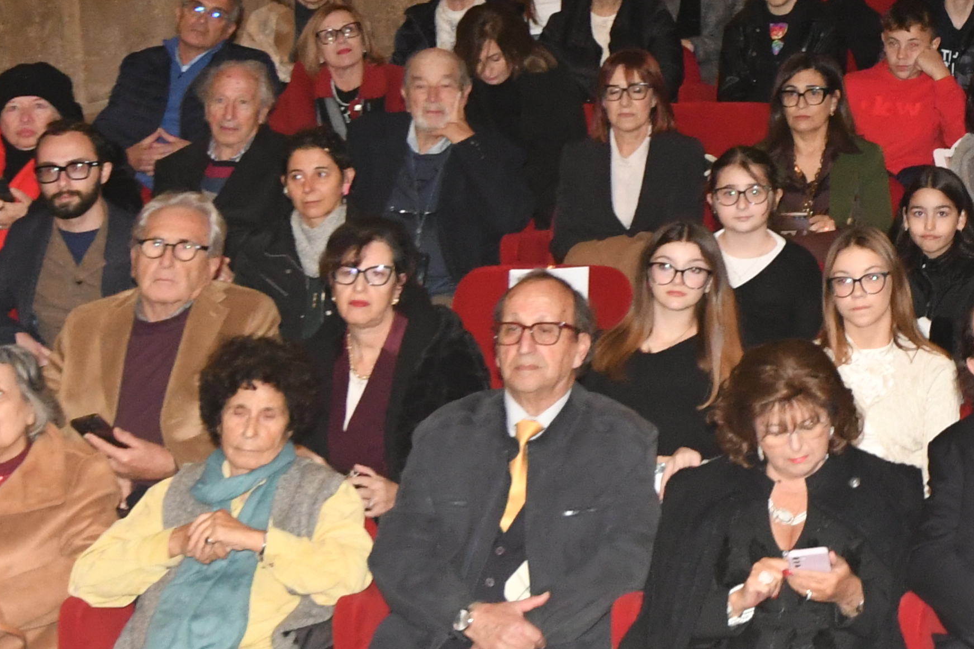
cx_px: 1372
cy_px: -164
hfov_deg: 16.5
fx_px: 3111
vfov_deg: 11.6
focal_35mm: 115
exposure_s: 1/60
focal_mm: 24
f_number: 9
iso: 2000
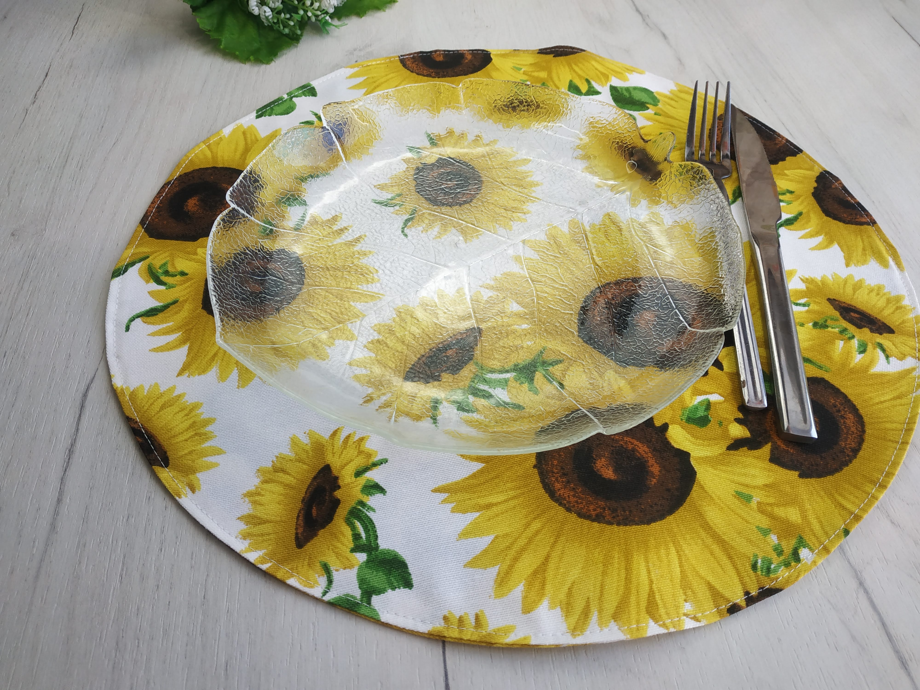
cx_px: 460
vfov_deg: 56.8
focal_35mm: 24
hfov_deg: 71.6
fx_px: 638
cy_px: 345
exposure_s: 1/182
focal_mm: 3.94
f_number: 1.9
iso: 100
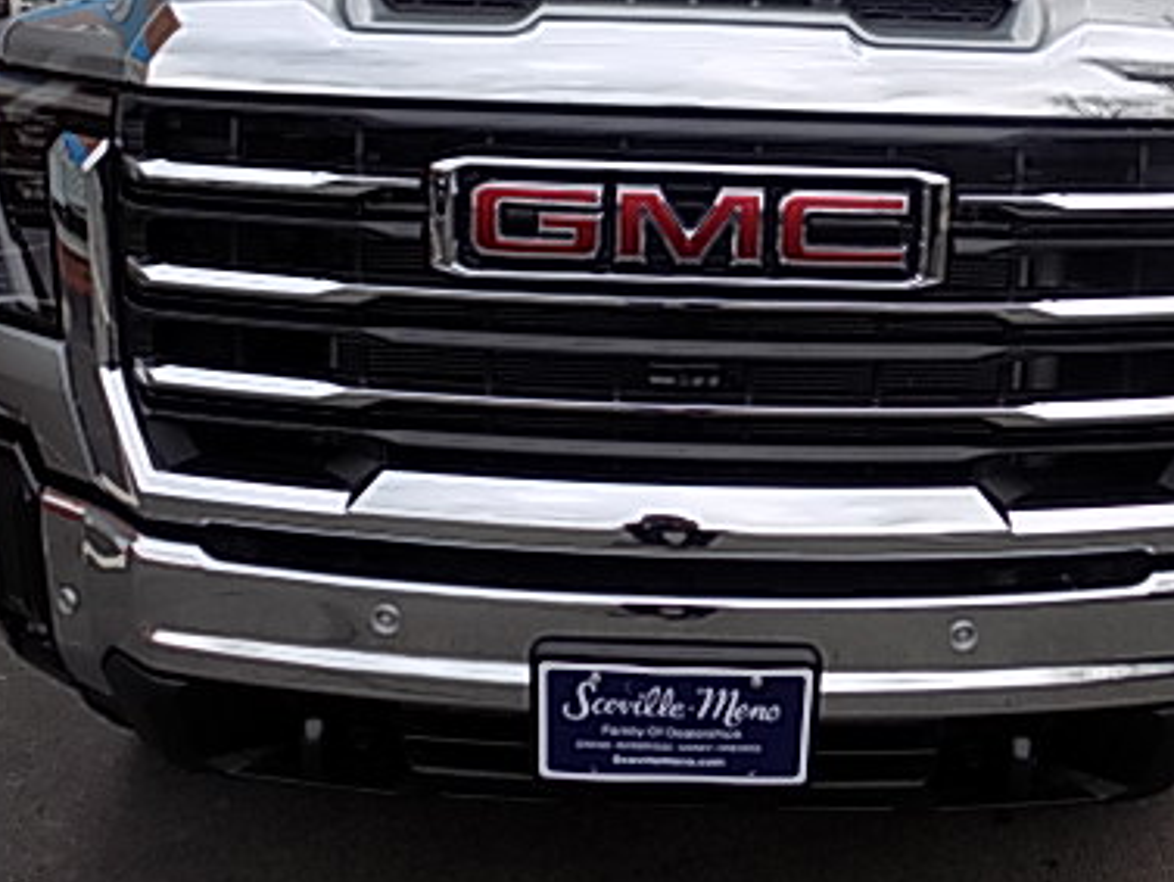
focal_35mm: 39
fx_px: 1323
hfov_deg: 47.8
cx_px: 654
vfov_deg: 36.3
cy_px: 271
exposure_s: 1/250
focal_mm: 4
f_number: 3.1
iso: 80
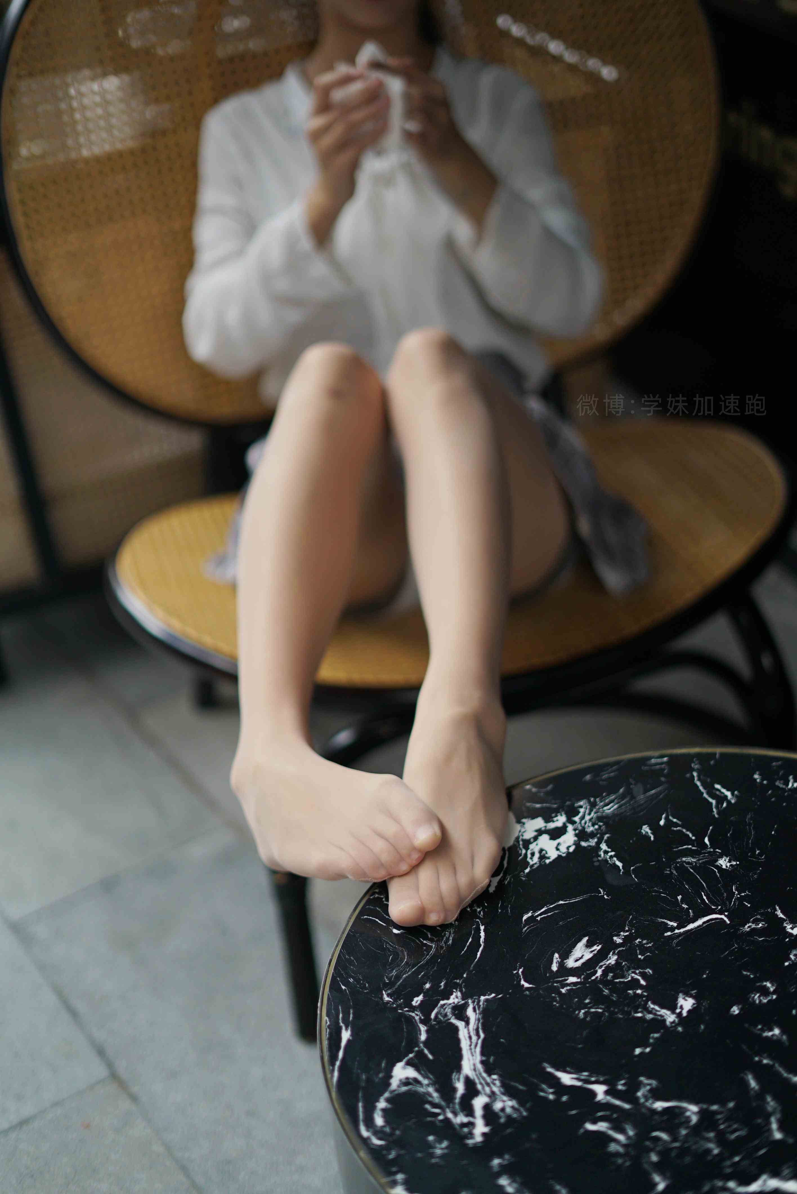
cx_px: 398
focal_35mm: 50
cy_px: 597
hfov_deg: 27.0
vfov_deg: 39.6
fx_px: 1658
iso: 250
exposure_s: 1/2000
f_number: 1.8
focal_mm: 50
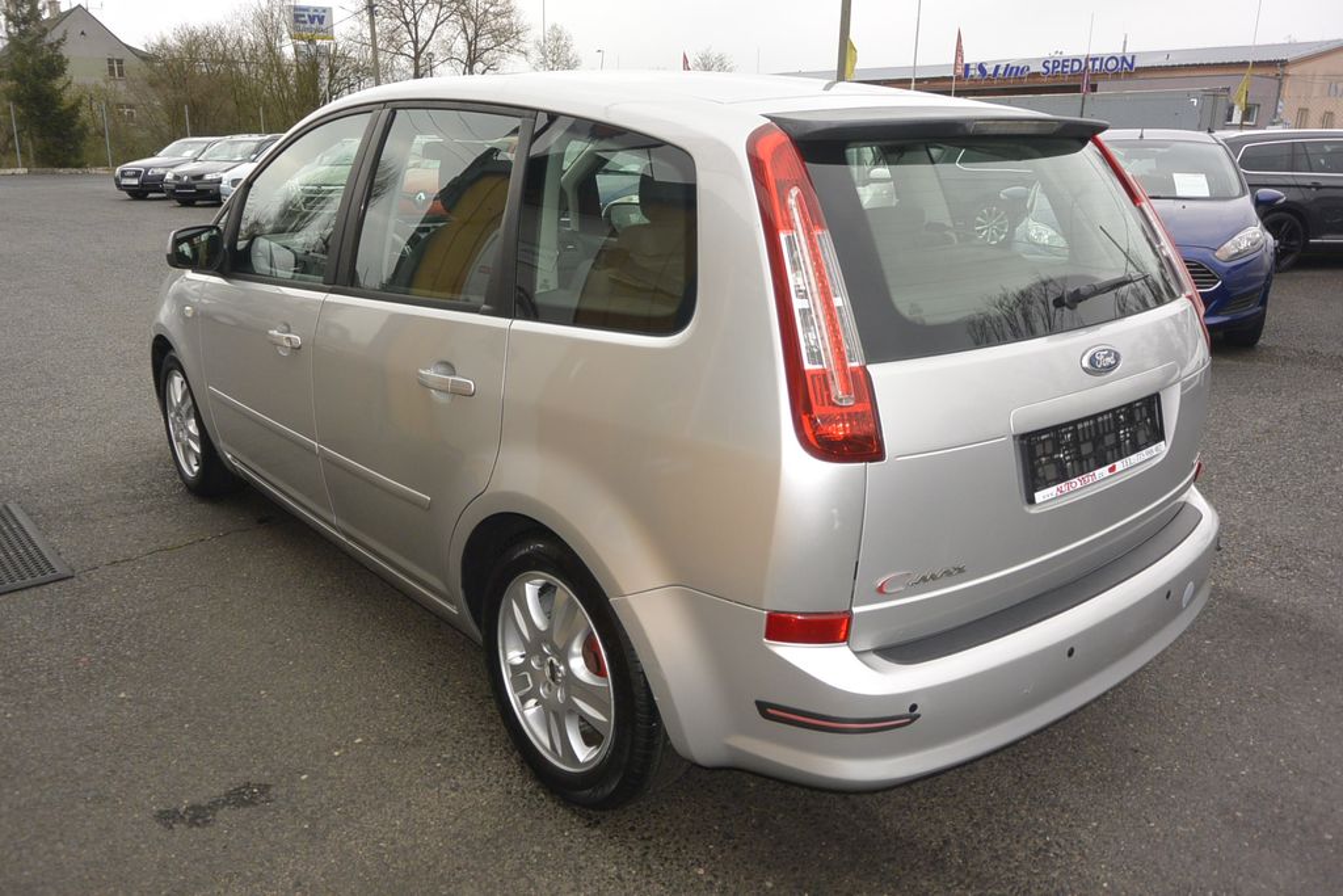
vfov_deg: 47.9
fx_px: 1007
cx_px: 672
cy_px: 448
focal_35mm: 27
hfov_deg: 67.4
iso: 200
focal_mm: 10
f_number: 3.5
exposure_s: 1/250
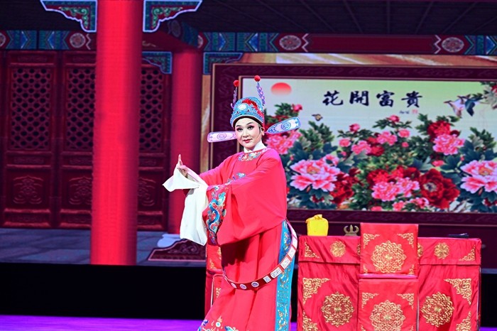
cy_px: 166
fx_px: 1587
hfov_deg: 17.8
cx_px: 248
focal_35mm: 115
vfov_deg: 11.9
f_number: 6.3
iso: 1000
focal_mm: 115
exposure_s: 1/60
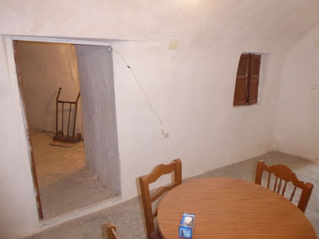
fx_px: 230
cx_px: 160
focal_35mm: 25
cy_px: 120
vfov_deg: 54.8
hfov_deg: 69.4
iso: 800
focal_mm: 4.3
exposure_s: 1/60
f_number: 3.3
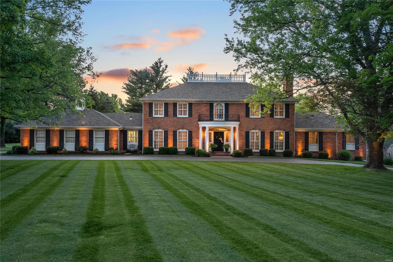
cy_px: 131
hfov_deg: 53.1
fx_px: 393
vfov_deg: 36.9
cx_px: 196
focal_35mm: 36
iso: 800
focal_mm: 18
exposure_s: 1/30
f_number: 7.1
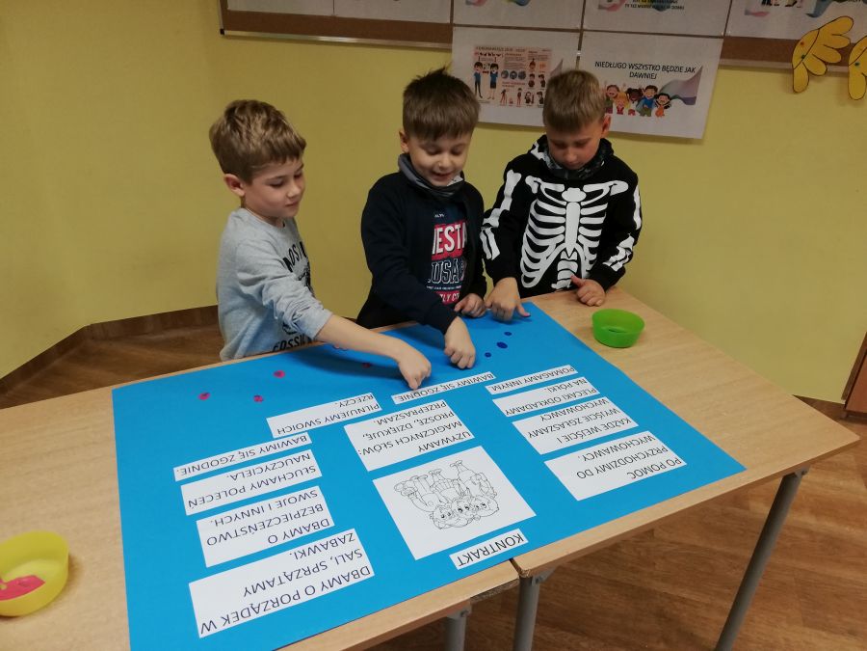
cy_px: 326
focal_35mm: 27
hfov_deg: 65.3
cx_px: 434
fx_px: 676
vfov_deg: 51.4
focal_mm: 3.81
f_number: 2.2
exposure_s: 1/33.3
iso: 200
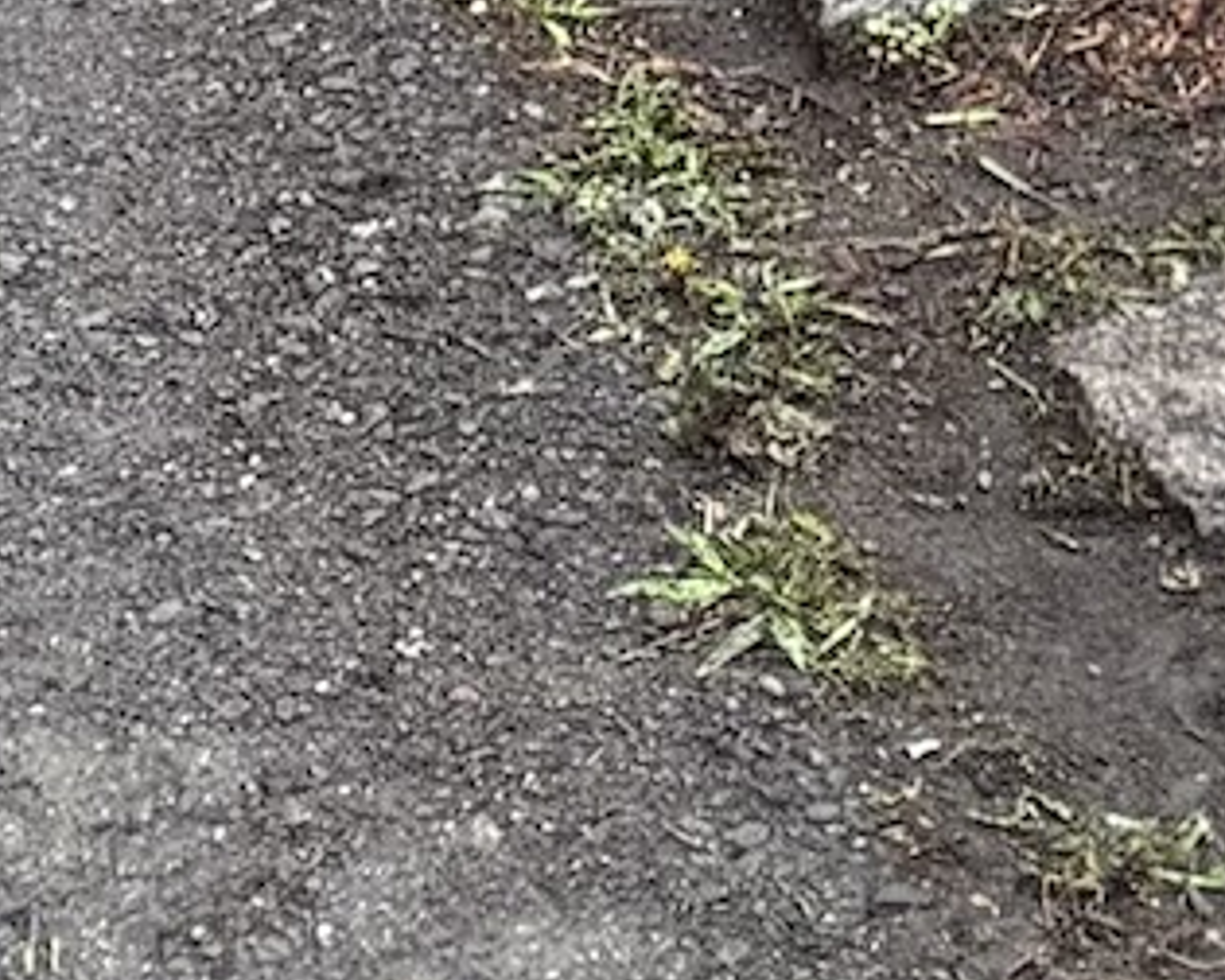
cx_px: 2189
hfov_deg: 8.6
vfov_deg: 6.6
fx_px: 7795
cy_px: -1927
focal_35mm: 215
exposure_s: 1/416
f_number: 1.6
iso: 50
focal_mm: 5.96
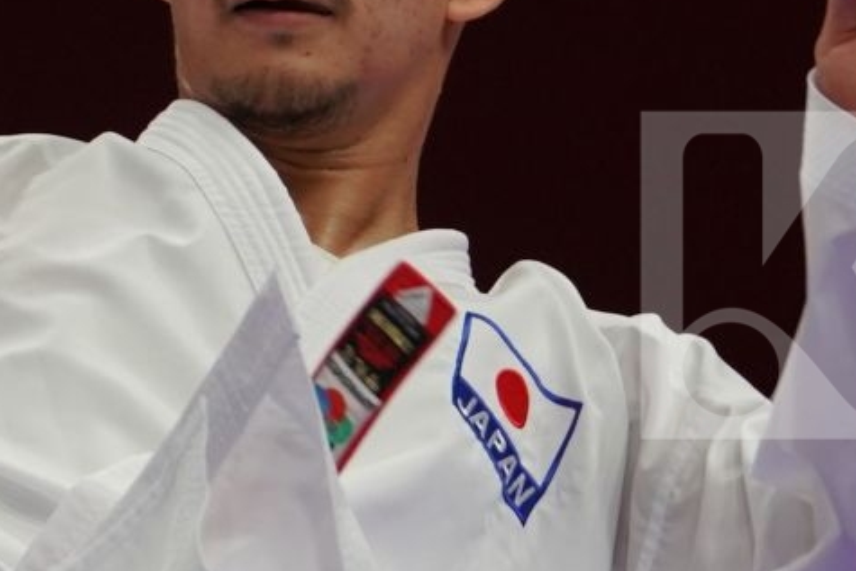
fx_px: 36056
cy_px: 276
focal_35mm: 1516
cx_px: 198
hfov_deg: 1.4
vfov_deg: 0.9
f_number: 4
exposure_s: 1/500
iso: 640
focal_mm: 267
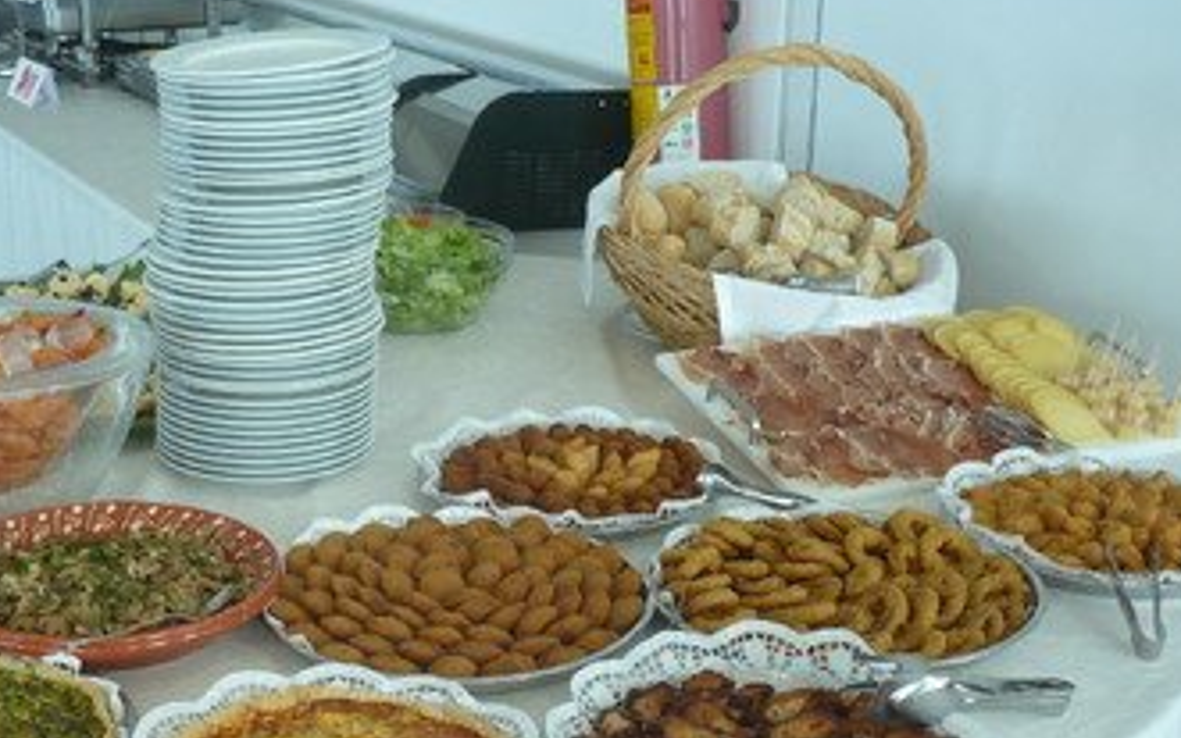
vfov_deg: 23.0
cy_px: 497
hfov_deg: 36.0
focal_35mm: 56
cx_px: 410
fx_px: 1803
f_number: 2.8
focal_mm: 5.8
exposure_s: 1/60
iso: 100
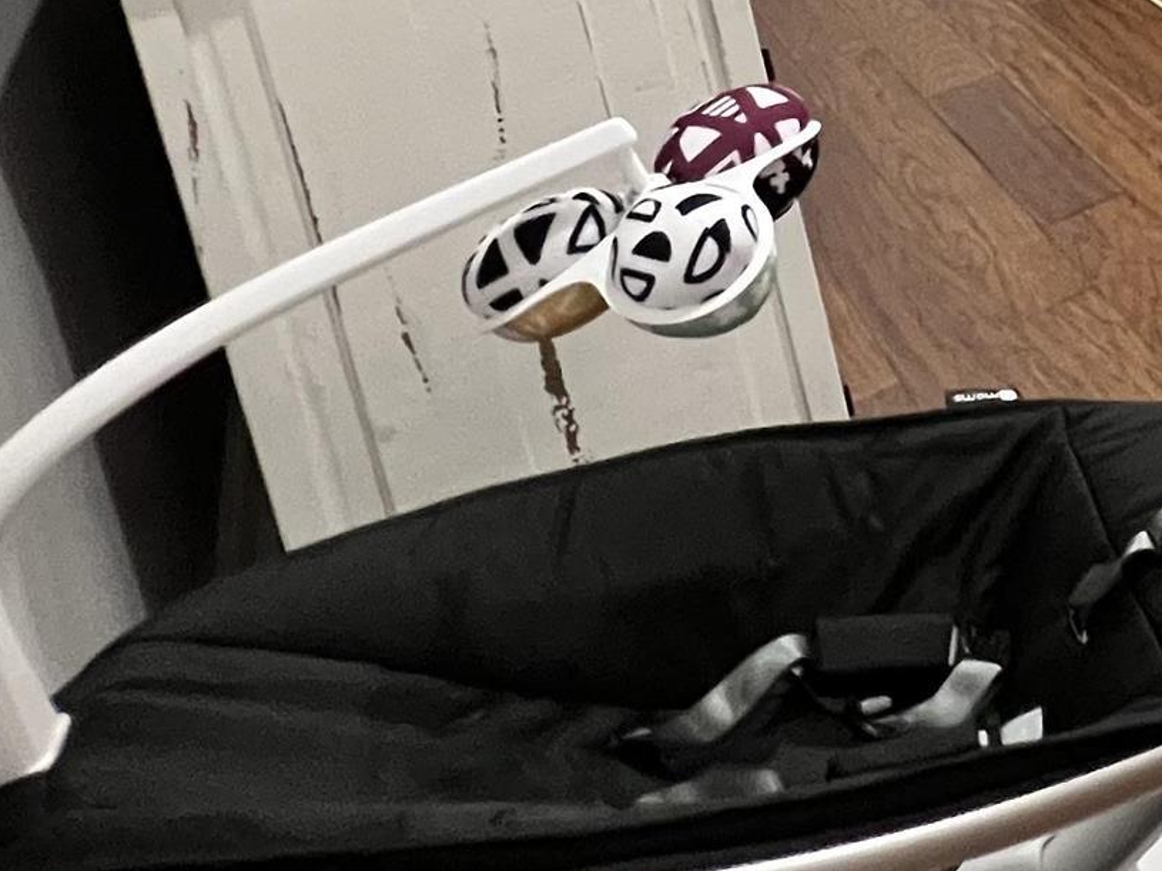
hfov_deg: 28.6
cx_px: 1647
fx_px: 1645
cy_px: -438
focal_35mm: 49
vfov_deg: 23.6
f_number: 1.8
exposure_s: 1/60
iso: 640
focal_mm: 1.57
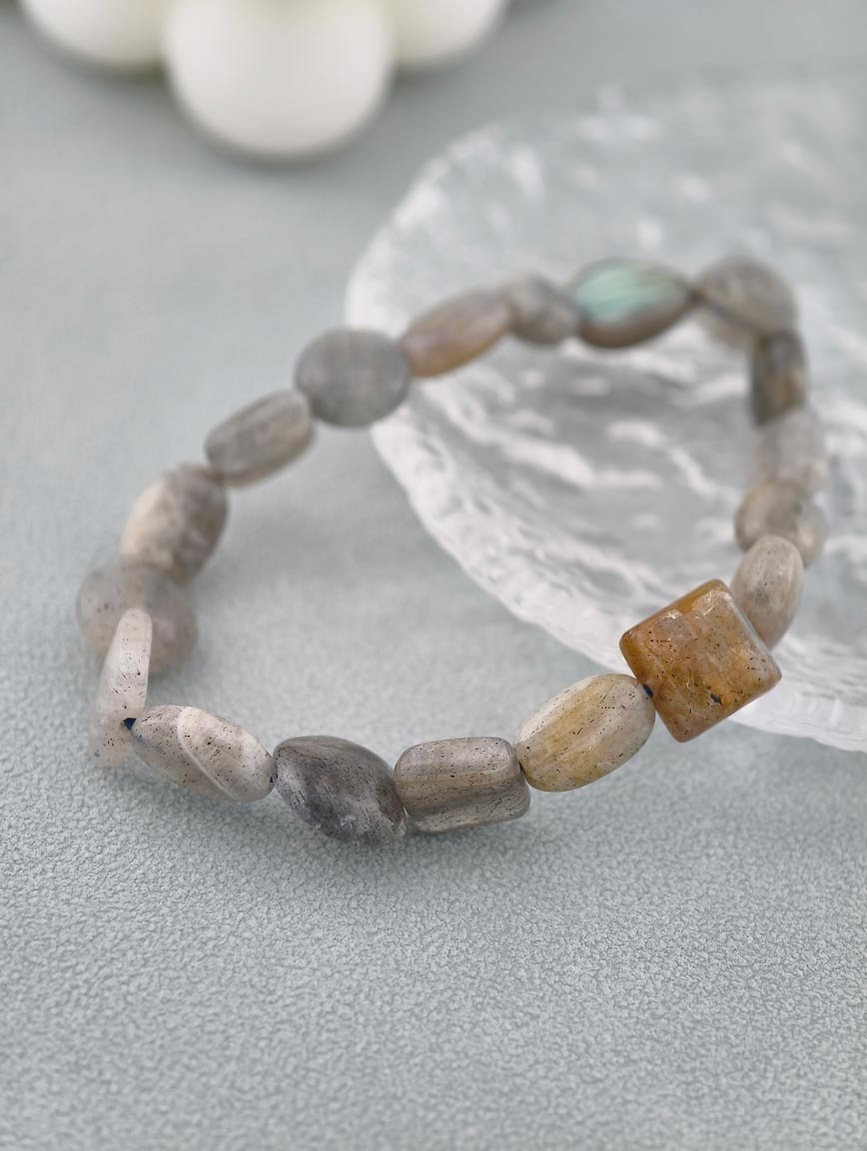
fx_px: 2832
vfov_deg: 23.0
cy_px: 576
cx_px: 434
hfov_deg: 17.4
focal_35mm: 85
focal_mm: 22.48
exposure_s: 1/160
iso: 125
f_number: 2.67
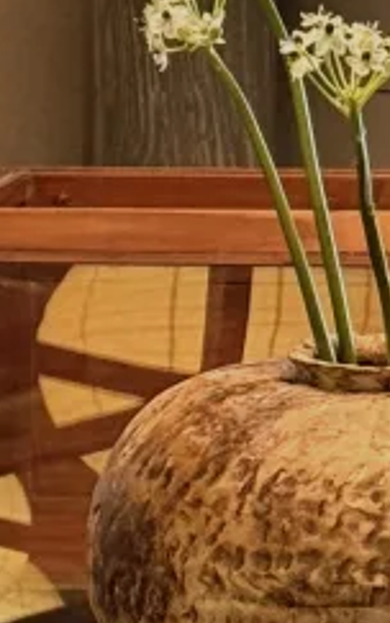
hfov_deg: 4.4
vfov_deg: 7.0
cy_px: 174
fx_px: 5116
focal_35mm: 301
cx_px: 359
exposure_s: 1/50
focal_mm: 6.76
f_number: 1.78
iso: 250
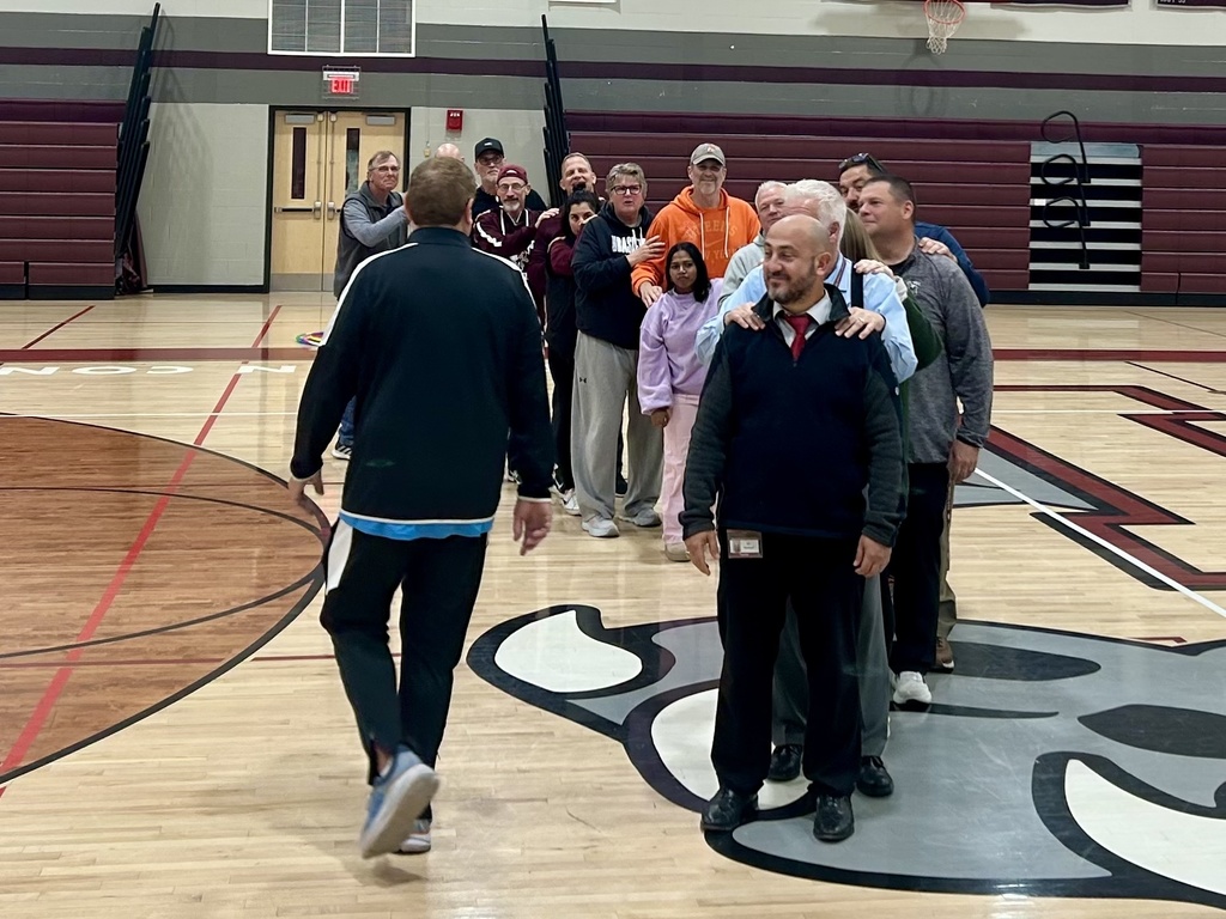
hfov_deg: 67.3
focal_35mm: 26
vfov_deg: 53.1
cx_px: 613
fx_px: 921
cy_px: 460
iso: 80
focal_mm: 5.7
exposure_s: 1/60
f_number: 1.5
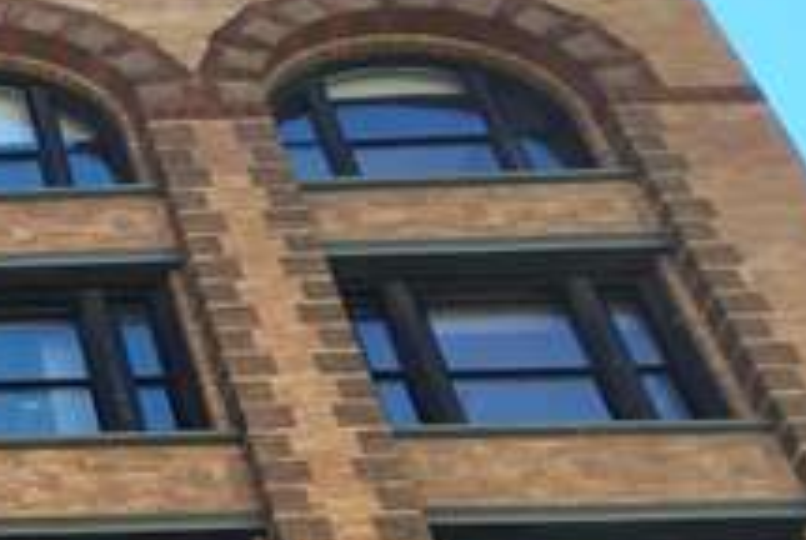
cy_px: 720
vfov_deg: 11.6
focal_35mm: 115
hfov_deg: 15.5
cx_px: -592
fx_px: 2578
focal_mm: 3.3
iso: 25
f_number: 2.4
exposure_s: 1/172
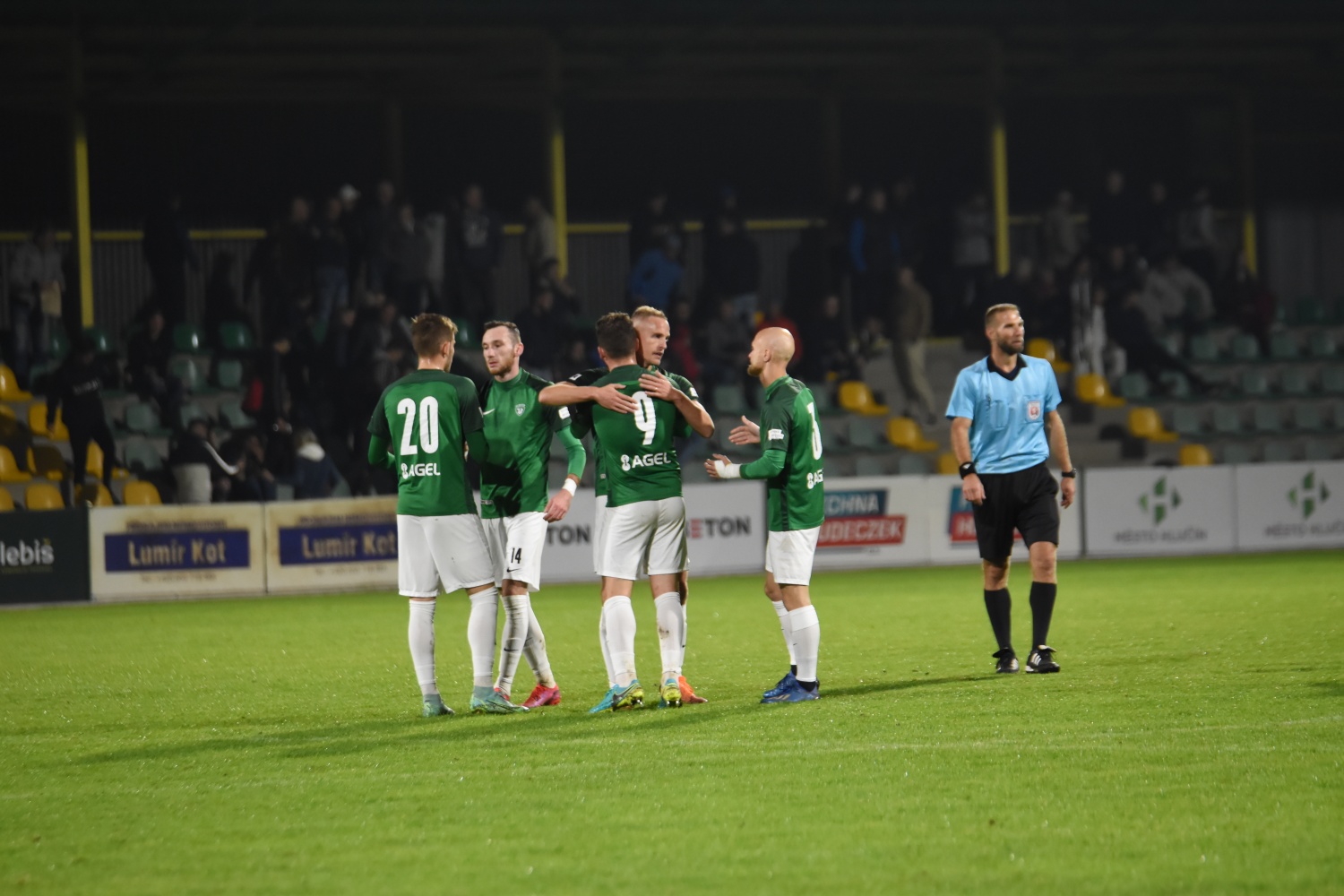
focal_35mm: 262
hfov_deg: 7.8
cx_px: 672
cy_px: 448
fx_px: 9799
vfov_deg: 5.2
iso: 1600
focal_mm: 175
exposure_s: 1/320
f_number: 2.8
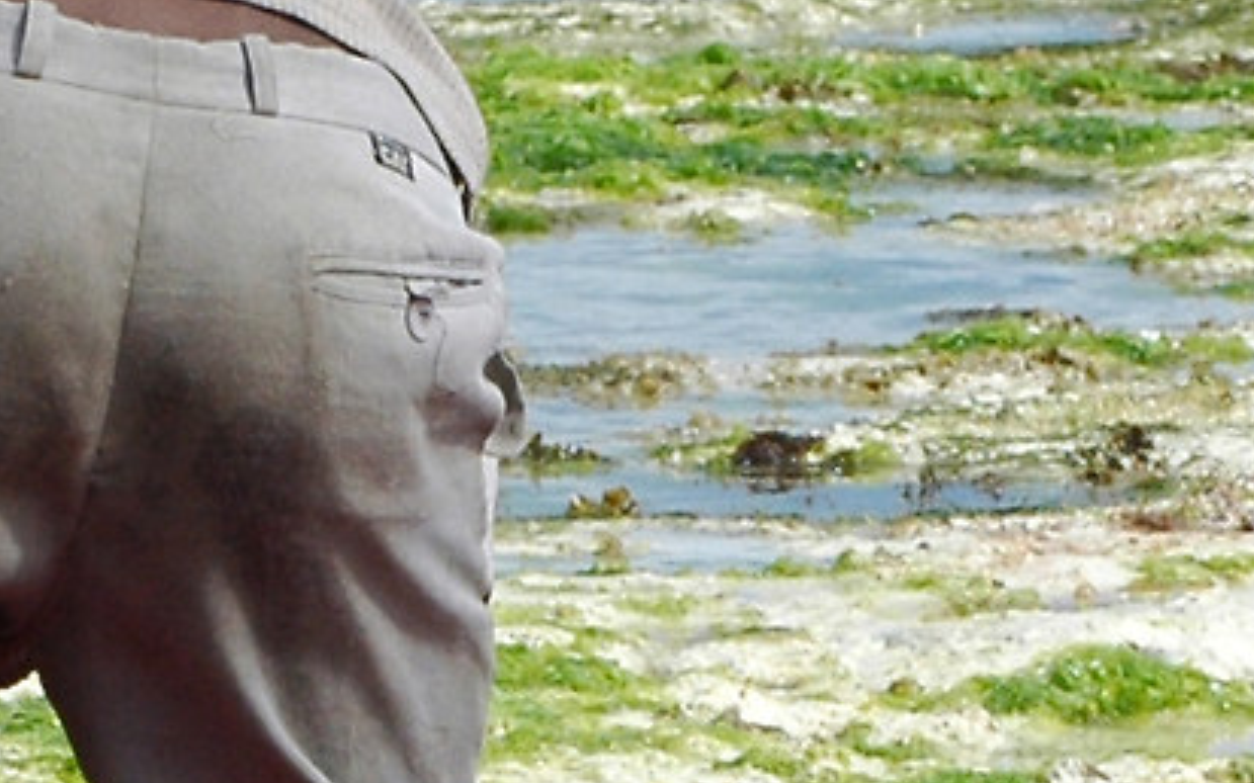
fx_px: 24261
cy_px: 1349
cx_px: 771
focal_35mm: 710
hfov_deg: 3.0
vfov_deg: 1.8
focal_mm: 80
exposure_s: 1/400
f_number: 10
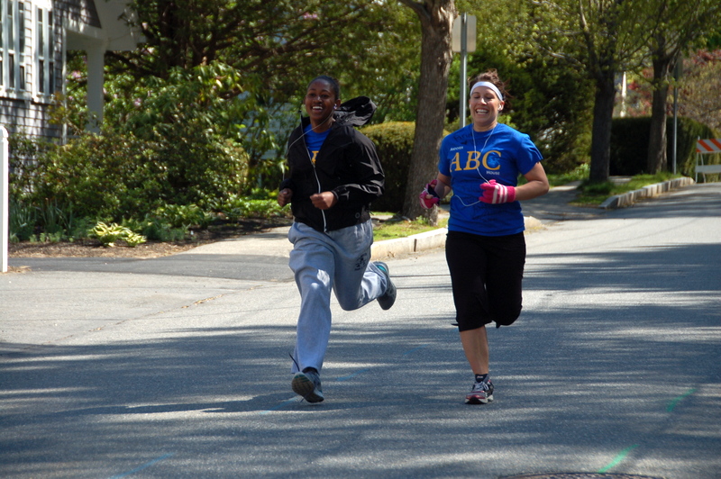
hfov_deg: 12.2
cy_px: 240
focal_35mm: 168
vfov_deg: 8.2
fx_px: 3362
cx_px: 360
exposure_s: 1/500
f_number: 5.6
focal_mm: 112
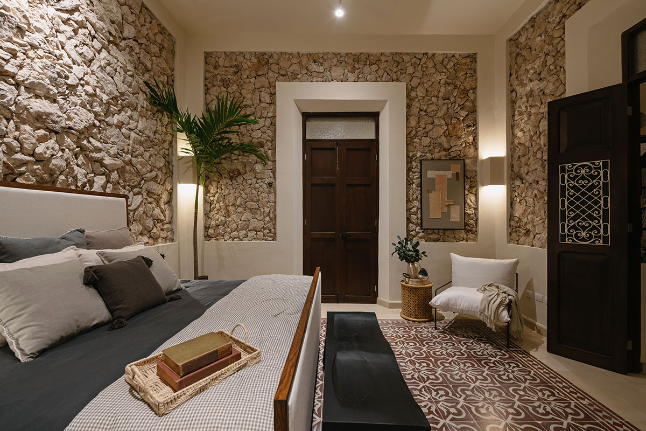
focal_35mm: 15
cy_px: 216
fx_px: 269
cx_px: 323
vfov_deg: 77.3
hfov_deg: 100.4
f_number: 7.1
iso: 400
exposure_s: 1/5
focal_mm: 15
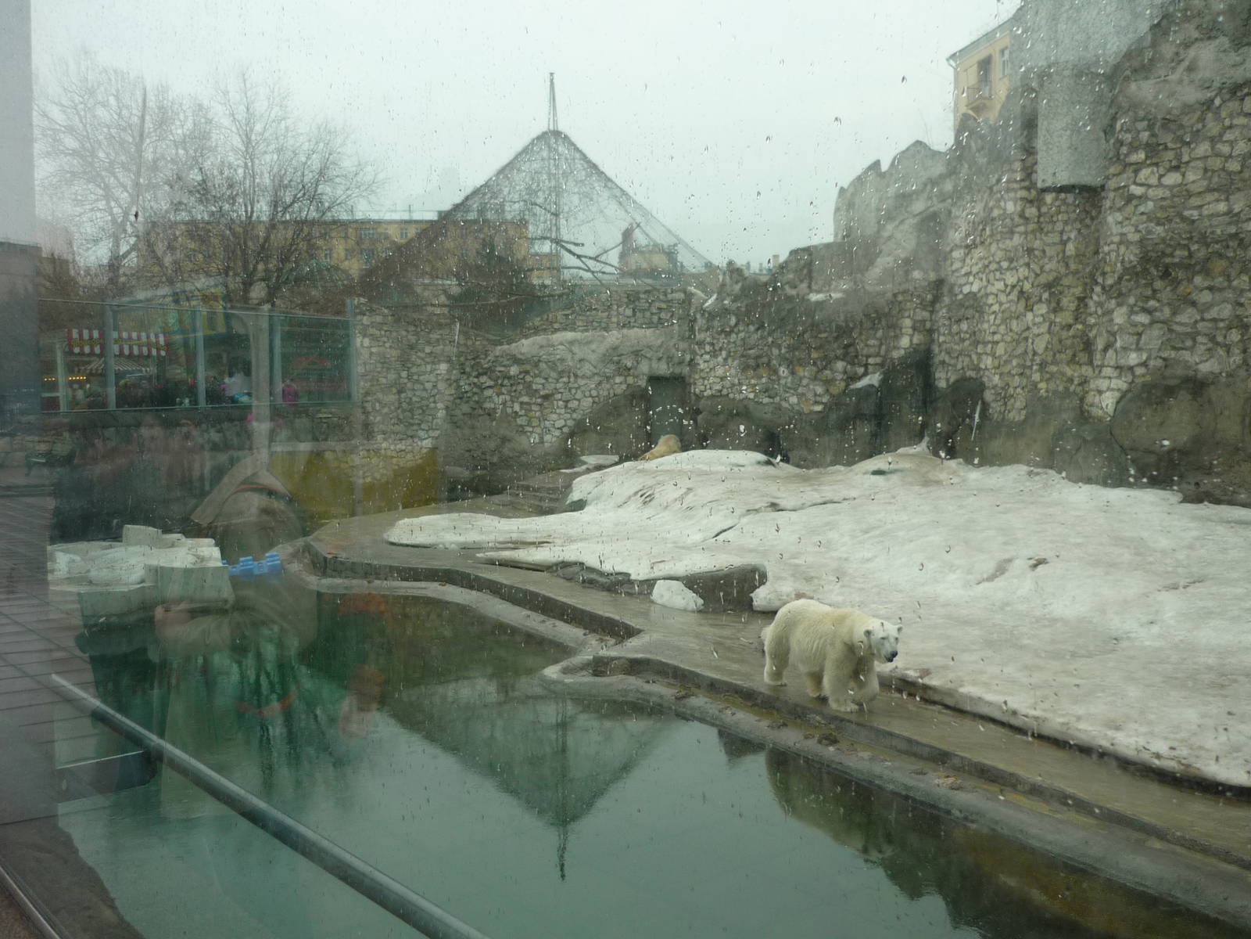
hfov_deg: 55.4
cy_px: 470
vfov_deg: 42.9
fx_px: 1193
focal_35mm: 33
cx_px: 626
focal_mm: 5.5
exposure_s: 1/200
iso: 100
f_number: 2.8
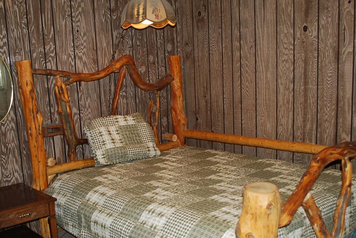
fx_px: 396
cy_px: 145
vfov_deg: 33.4
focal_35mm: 40
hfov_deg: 48.4
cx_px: 178
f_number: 3.5
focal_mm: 18
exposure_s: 1/60
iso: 200
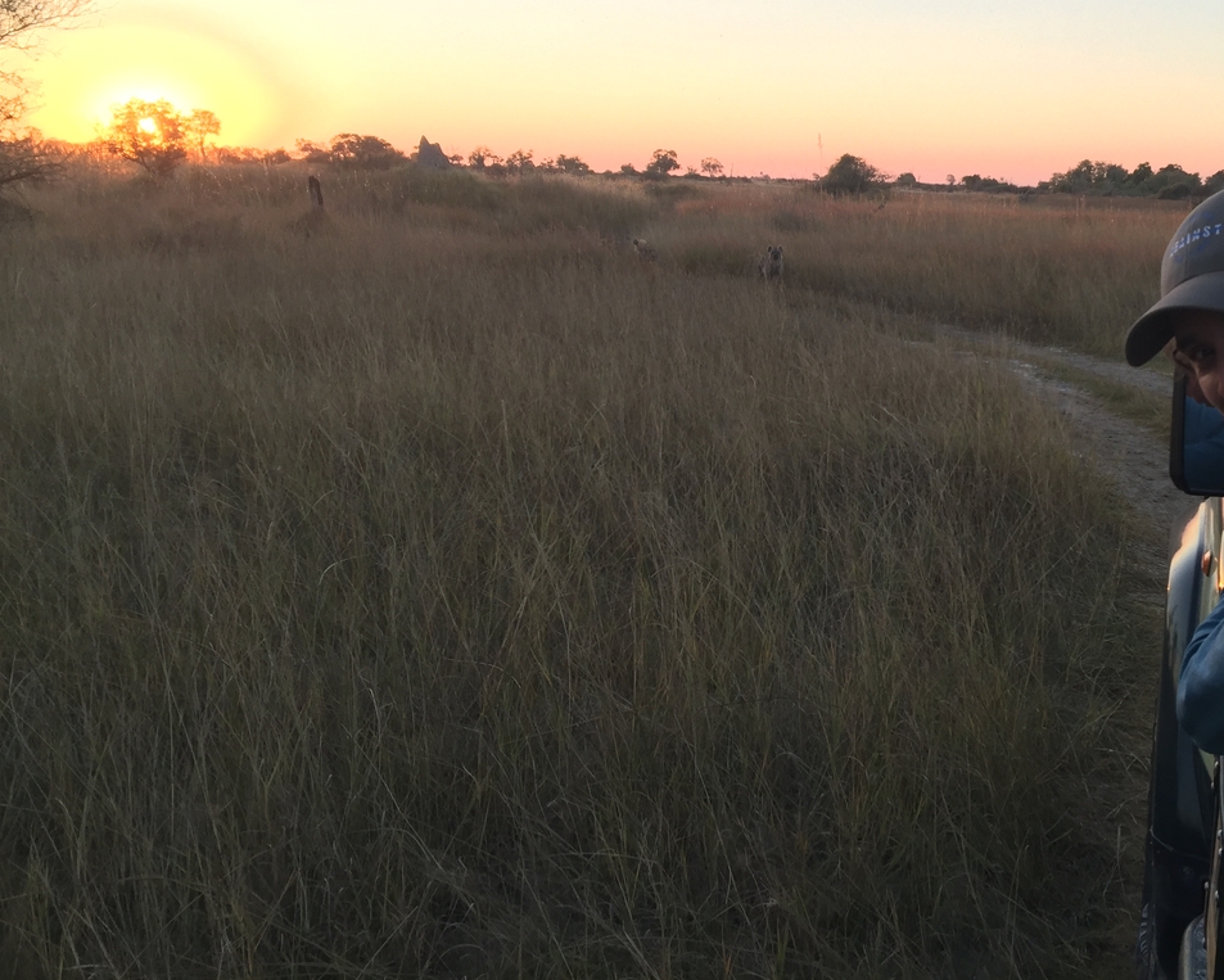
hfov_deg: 47.1
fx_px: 1377
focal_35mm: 38
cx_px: 821
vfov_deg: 38.9
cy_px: 366
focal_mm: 4.15
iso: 32
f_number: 2.2
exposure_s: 1/158
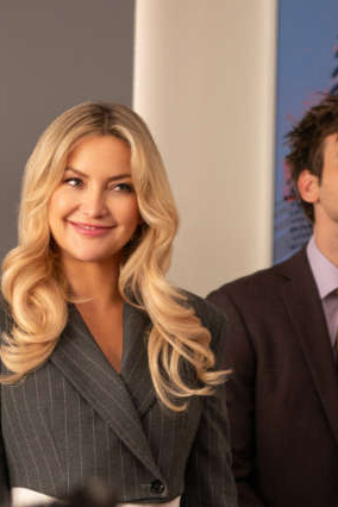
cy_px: 438
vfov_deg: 8.3
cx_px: 121
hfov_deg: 5.5
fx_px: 3492
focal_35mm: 248
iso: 1250
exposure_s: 1/125
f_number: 2.8
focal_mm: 88
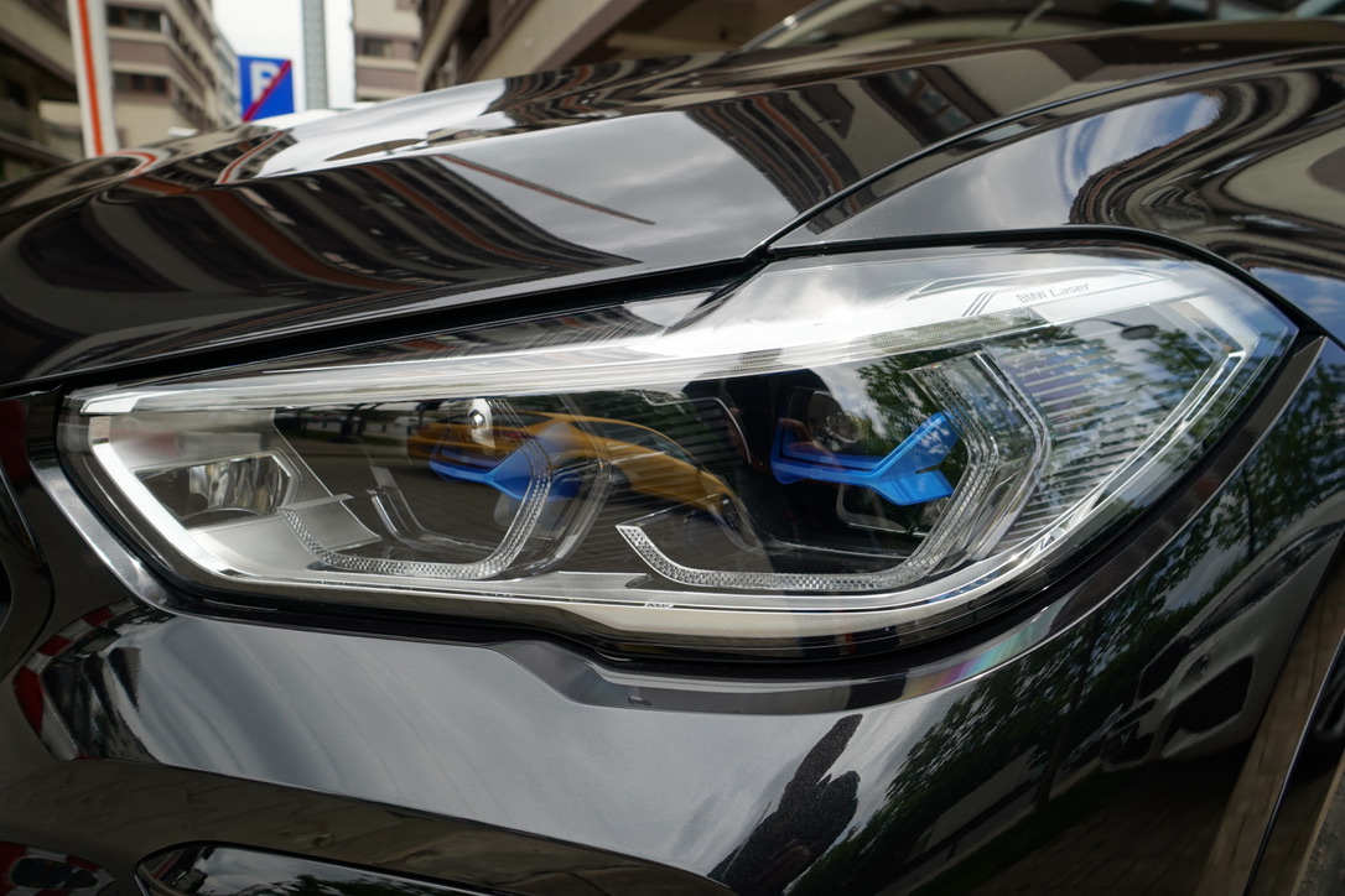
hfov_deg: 67.4
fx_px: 1009
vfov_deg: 47.9
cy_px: 448
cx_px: 672
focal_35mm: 27
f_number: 4.5
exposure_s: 1/200
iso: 100
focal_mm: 18
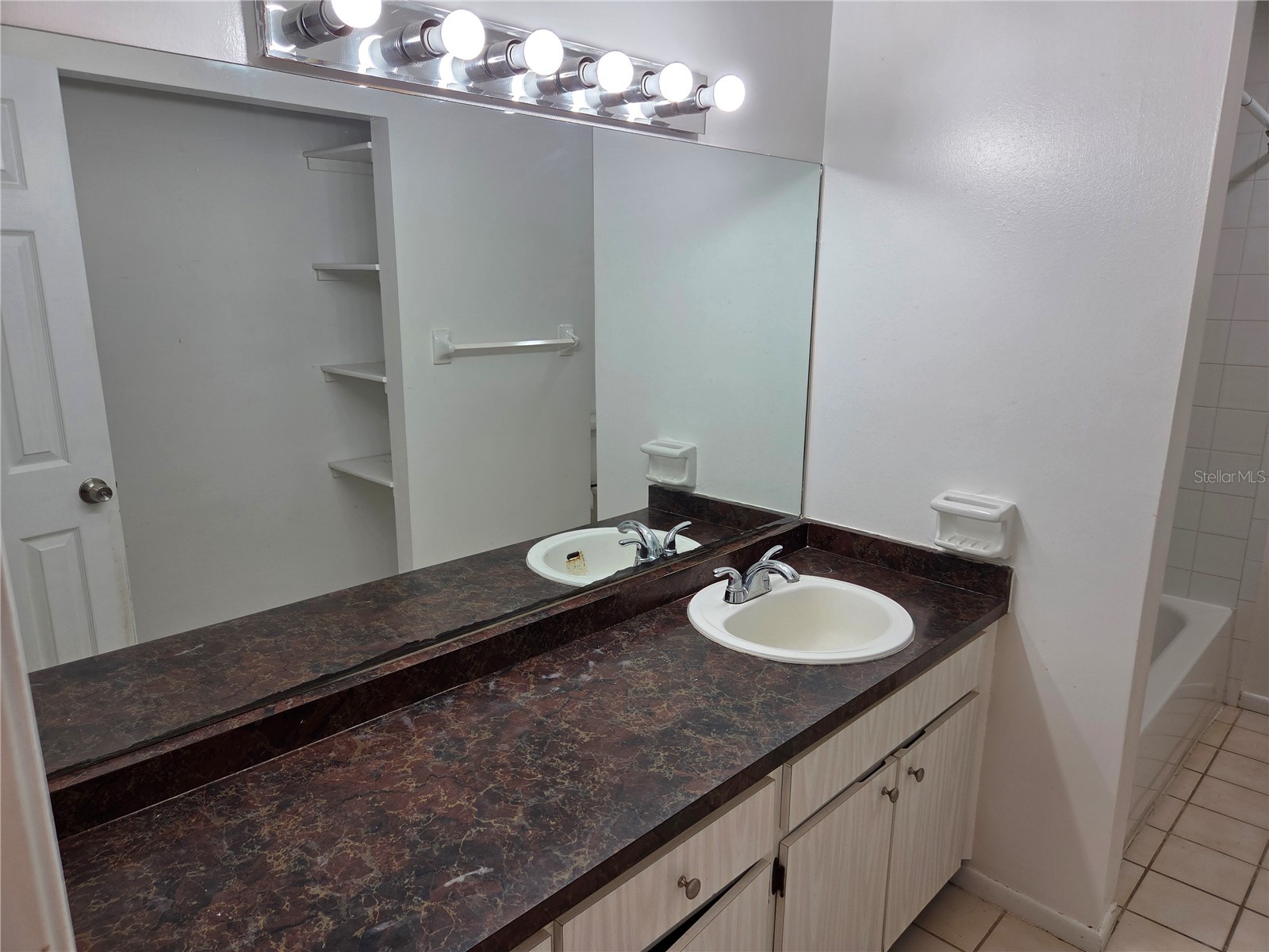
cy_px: 476
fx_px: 843
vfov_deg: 58.9
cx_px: 634
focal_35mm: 23
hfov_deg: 73.9
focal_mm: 5.4
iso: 40
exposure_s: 1/120
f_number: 1.8
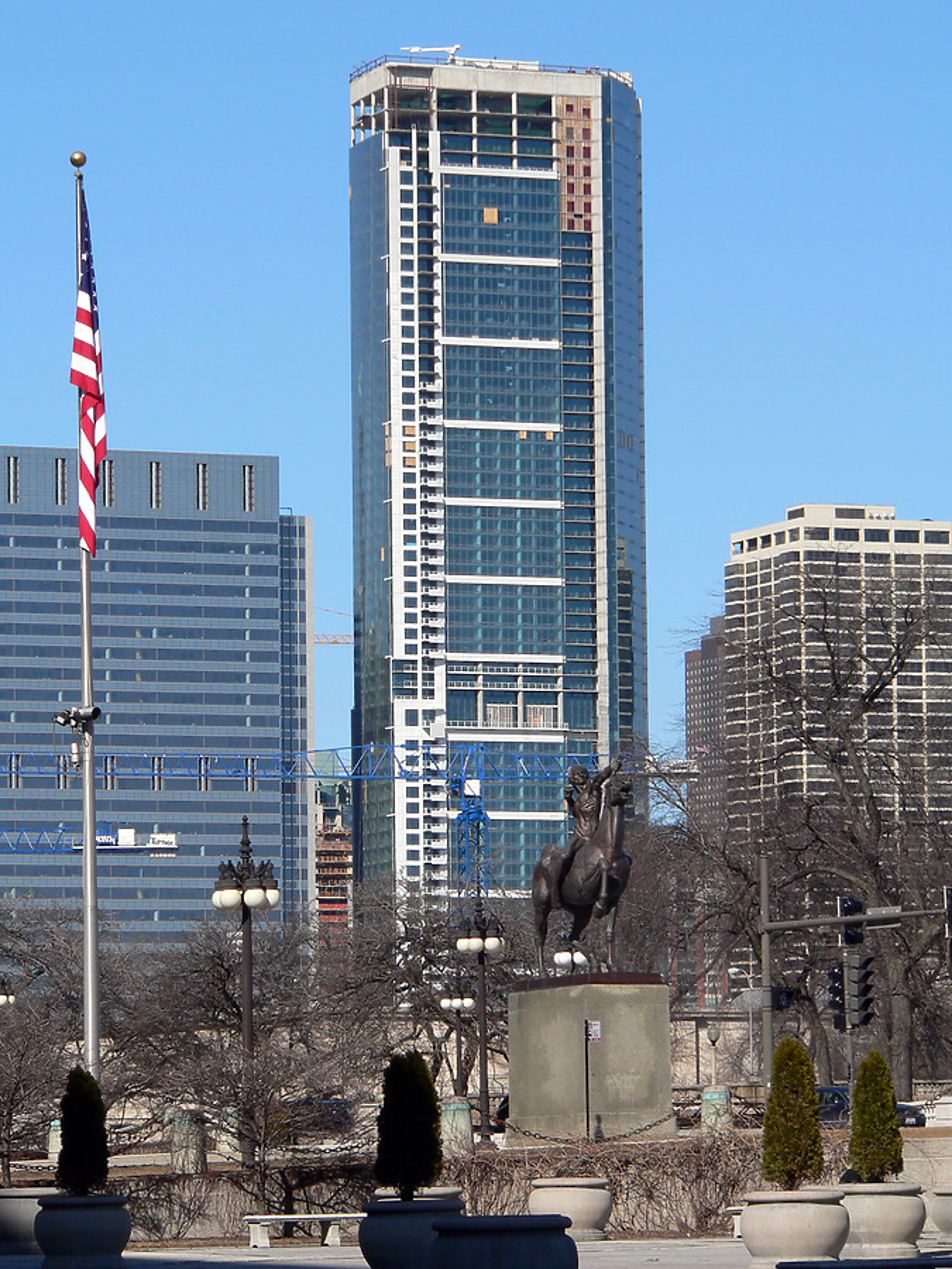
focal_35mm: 167
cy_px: 634
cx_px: 476
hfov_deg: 8.9
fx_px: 6124
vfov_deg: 11.8
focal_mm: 27.9
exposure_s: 1/500
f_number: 5.2
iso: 80
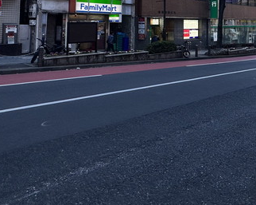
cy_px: 7
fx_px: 257
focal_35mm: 34
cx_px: 194
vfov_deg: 39.0
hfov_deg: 50.6
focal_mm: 2.22
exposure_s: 1/759
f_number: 2.2
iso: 40
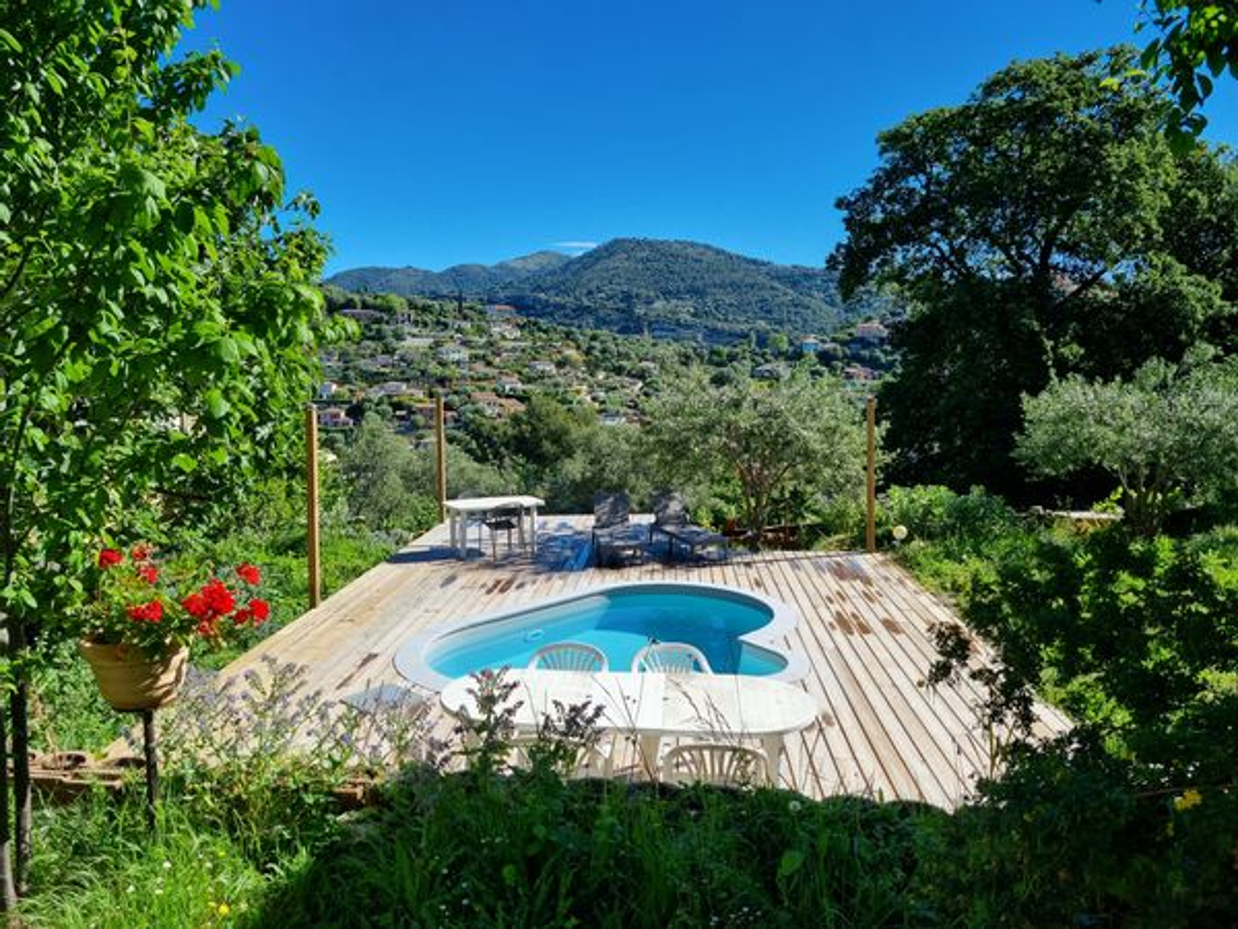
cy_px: 464
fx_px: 930
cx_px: 619
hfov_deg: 67.3
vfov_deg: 53.1
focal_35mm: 26
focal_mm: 5.4
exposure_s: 1/2448
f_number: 1.8
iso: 50
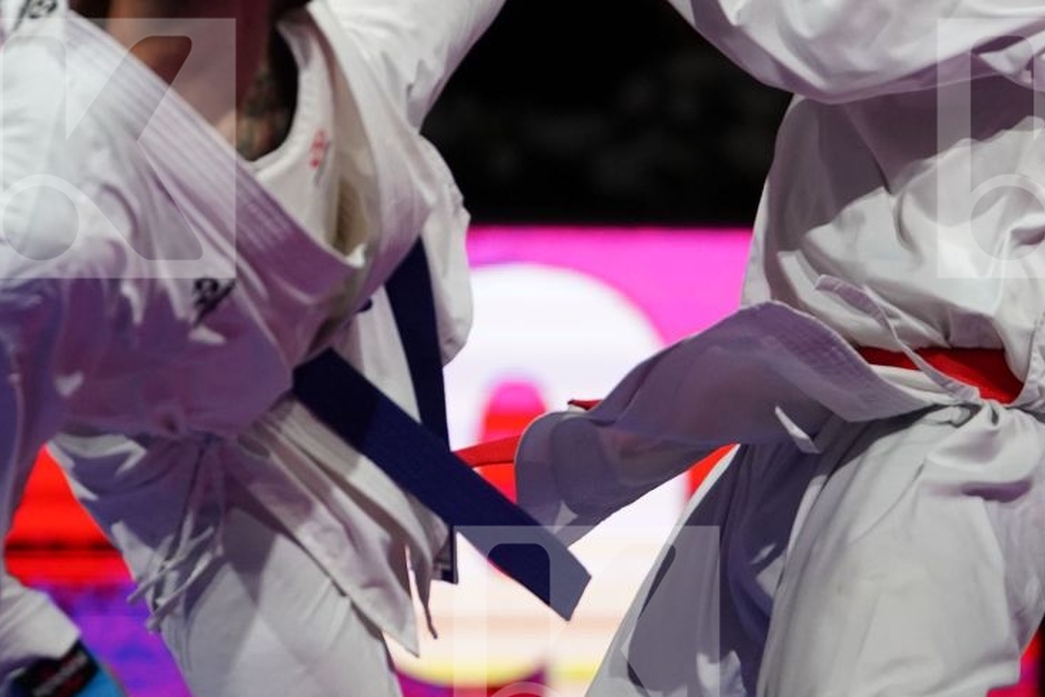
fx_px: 14281
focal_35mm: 492
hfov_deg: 4.2
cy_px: 149
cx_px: 587
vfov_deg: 2.8
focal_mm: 200
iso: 2500
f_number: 2.8
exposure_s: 1/1000
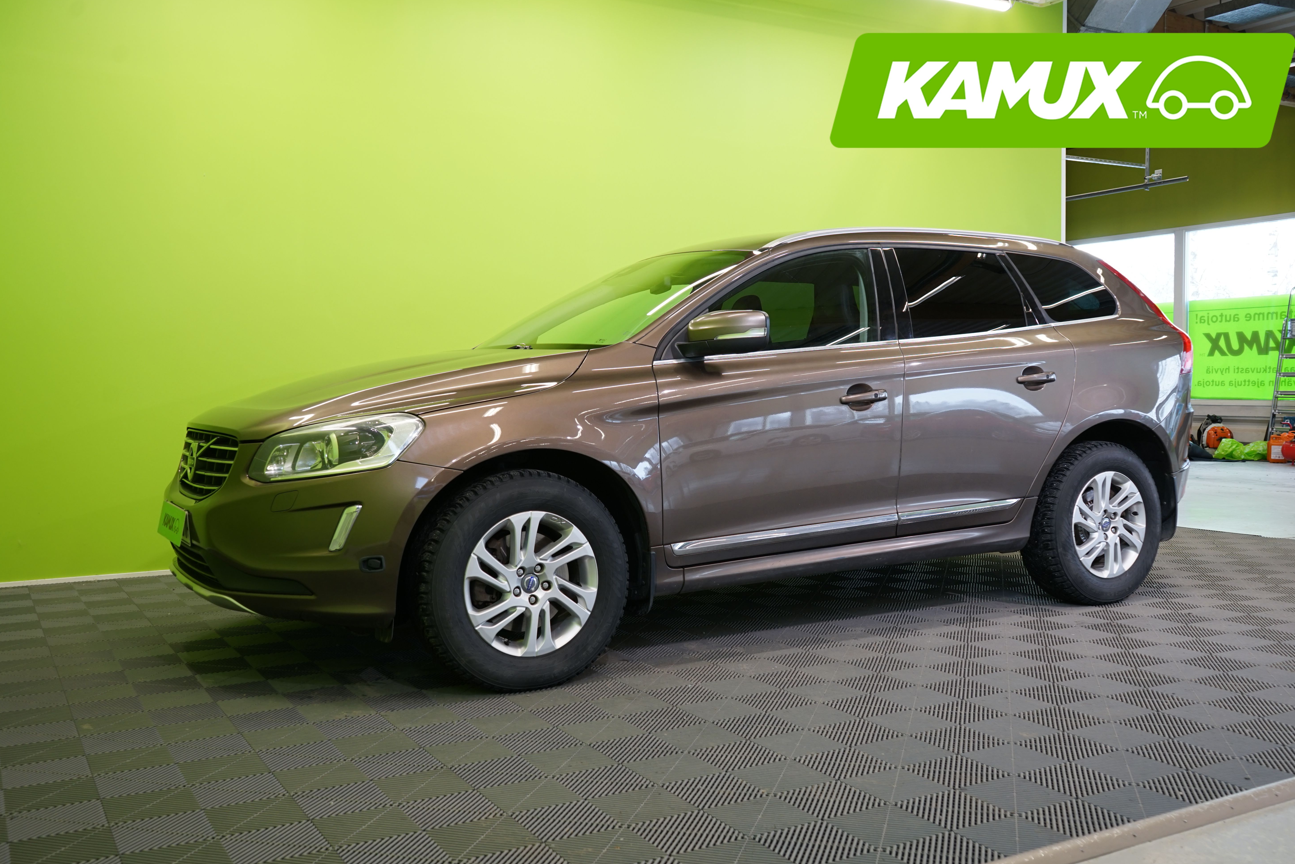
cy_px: 436
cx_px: 662
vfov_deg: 40.0
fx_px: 1187
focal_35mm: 33
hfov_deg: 57.2
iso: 400
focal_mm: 32
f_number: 5.6
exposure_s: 1/25
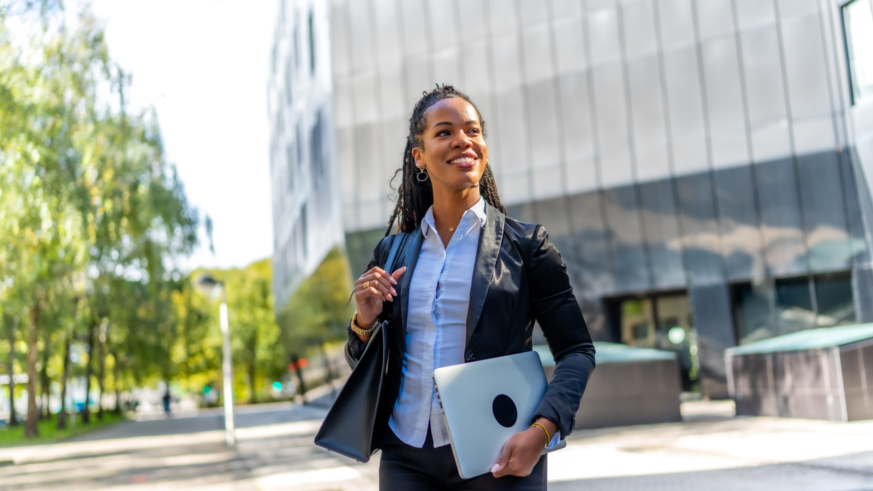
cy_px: 288
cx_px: 435
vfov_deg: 31.9
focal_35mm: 37
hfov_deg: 54.0
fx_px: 856
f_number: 1.4
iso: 100
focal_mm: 35
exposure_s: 1/1000
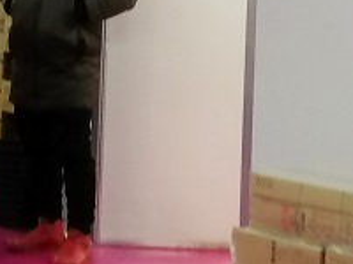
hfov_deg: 14.5
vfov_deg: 11.2
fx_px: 1305
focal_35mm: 128
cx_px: -157
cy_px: -115
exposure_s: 1/50
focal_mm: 3.81
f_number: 2.2
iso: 200
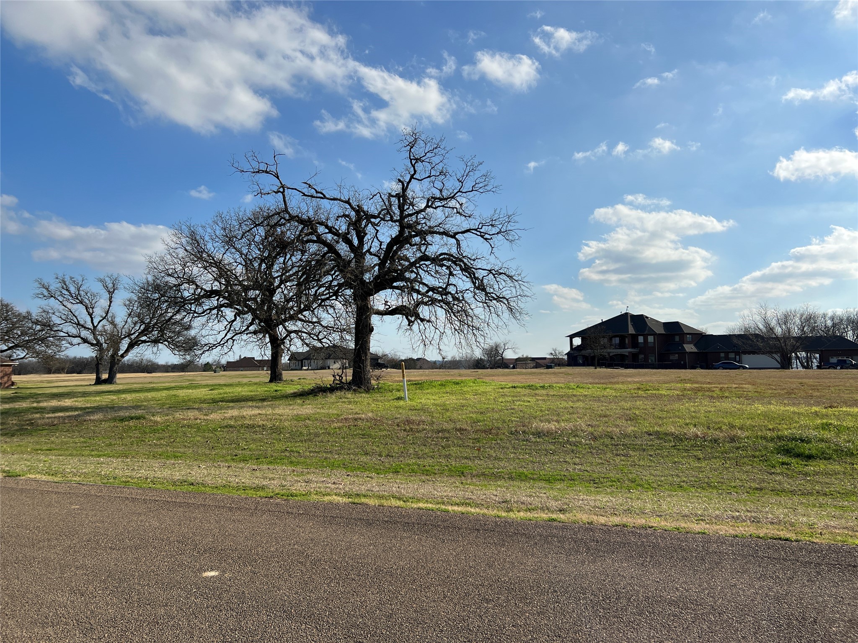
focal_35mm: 26
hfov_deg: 67.3
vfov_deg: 53.1
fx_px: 644
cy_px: 322
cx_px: 429
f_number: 1.5
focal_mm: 5.7
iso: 50
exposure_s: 1/7463
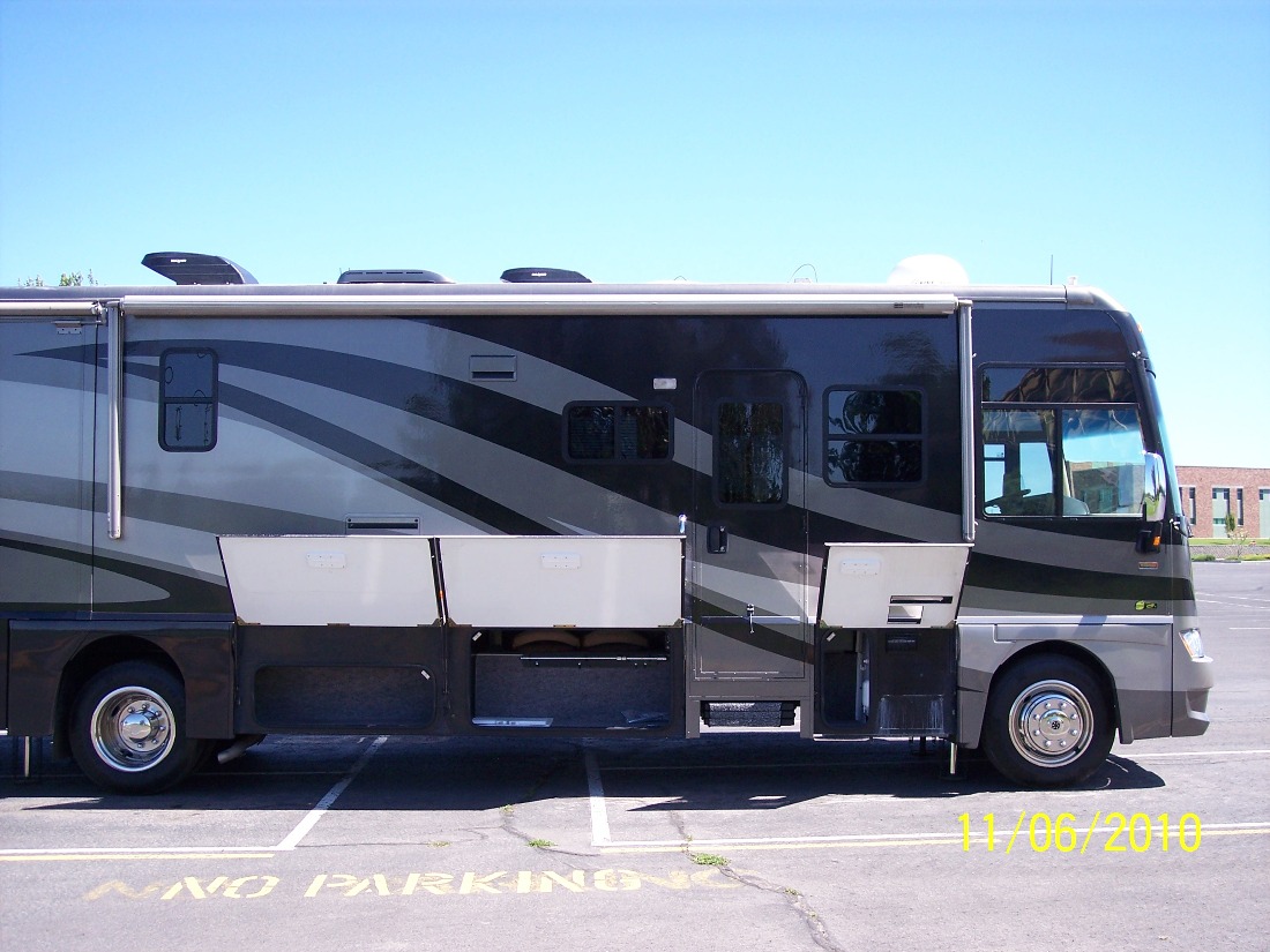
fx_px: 1431
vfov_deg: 36.8
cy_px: 476
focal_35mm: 39
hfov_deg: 47.9
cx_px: 635
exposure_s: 1/350
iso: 100
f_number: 3.4
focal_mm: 8
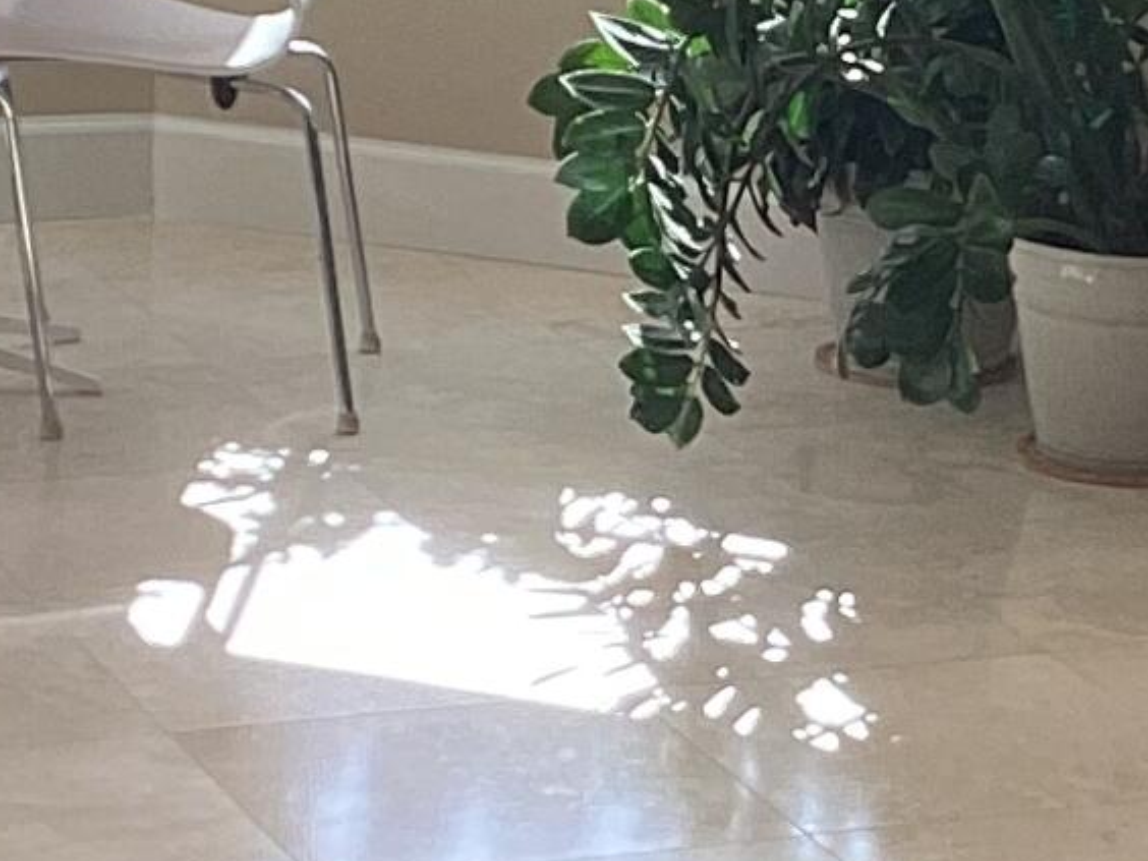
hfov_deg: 11.9
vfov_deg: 9.0
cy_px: 248
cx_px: 1140
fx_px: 5472
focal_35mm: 165
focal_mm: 3.3
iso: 32
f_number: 2.4
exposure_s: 1/120
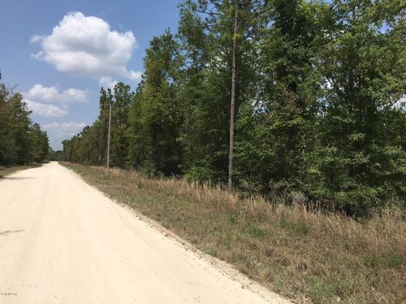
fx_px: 340
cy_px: 152
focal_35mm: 29
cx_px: 203
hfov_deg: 61.7
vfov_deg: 48.2
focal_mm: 4.15
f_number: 2.2
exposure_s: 1/2849
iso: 25
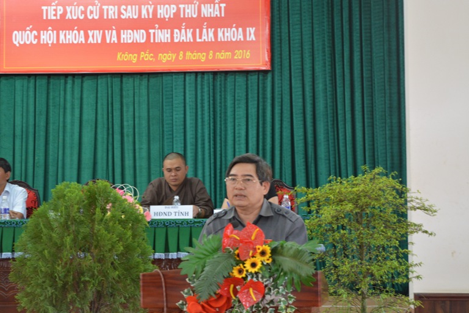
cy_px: 156
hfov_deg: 26.0
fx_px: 1016
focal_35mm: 78
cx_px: 234
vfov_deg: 17.5
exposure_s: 1/20
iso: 1600
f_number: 5.6
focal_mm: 52
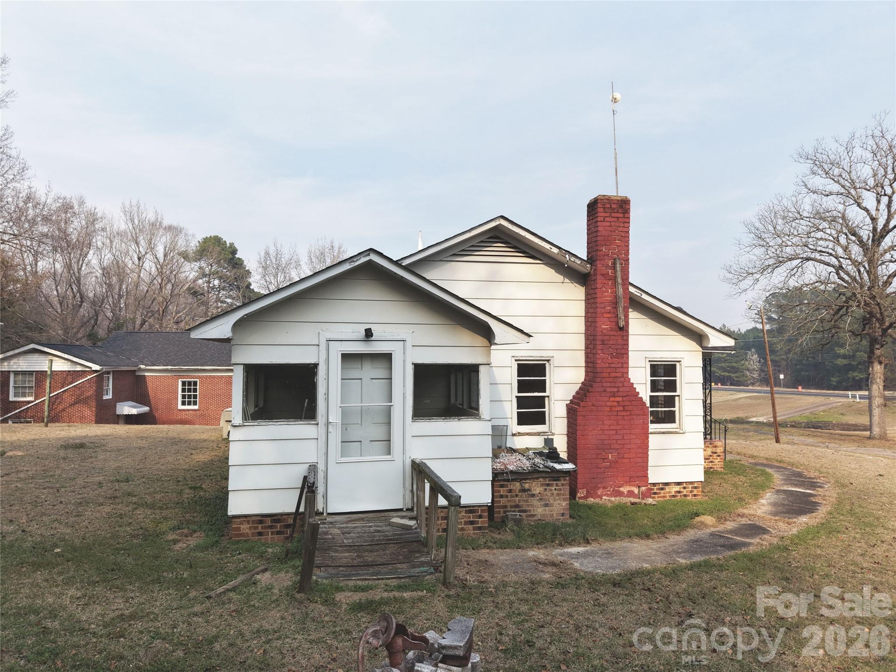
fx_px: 621
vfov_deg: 56.8
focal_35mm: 24
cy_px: 336
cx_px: 448
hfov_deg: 71.6
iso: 140
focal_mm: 8.67
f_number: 1.8
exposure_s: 1/350
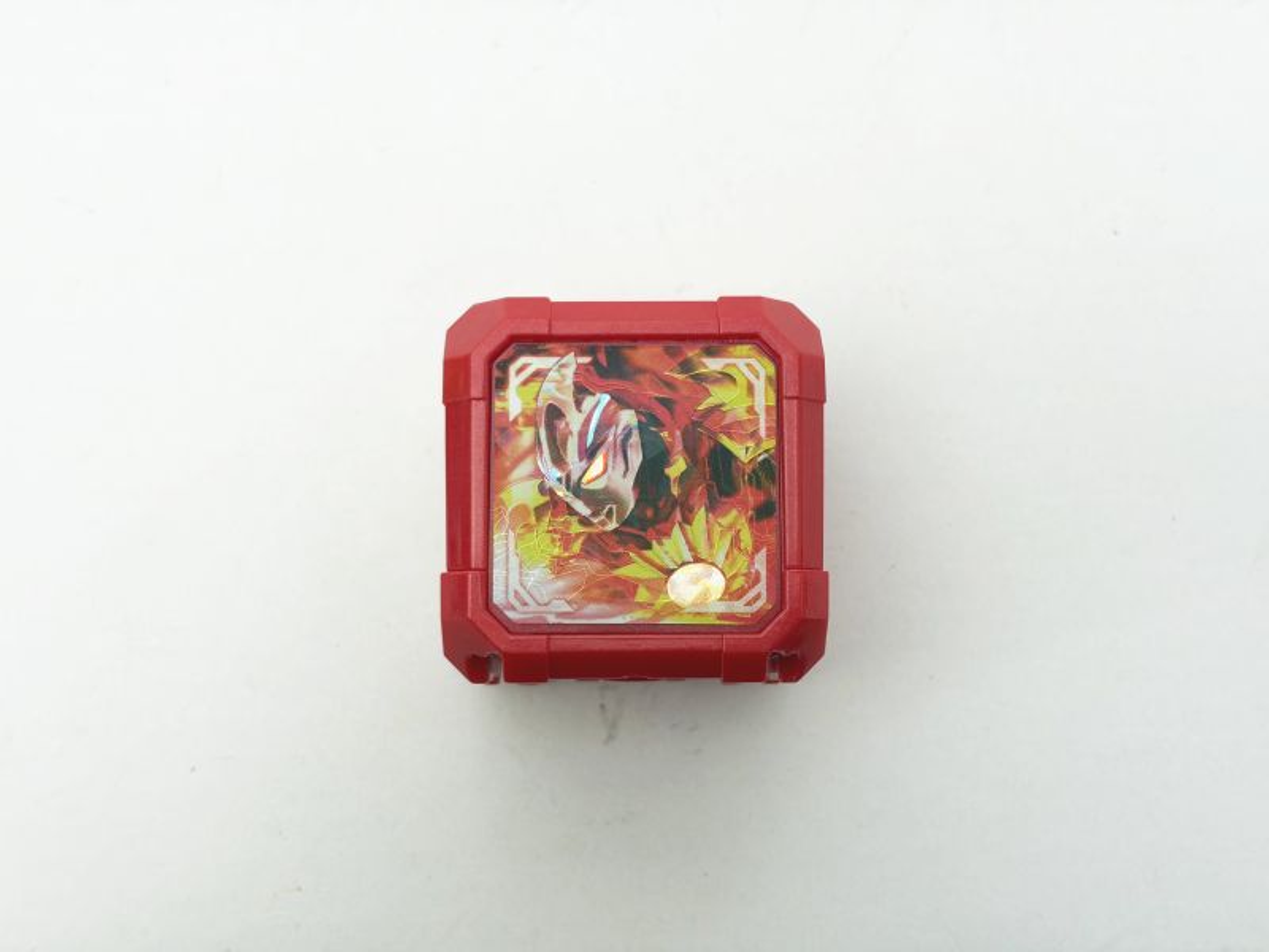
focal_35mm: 52
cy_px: 476
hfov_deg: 36.8
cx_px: 634
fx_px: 1906
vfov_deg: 28.0
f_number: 1.6
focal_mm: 5.96
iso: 32
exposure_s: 1/181
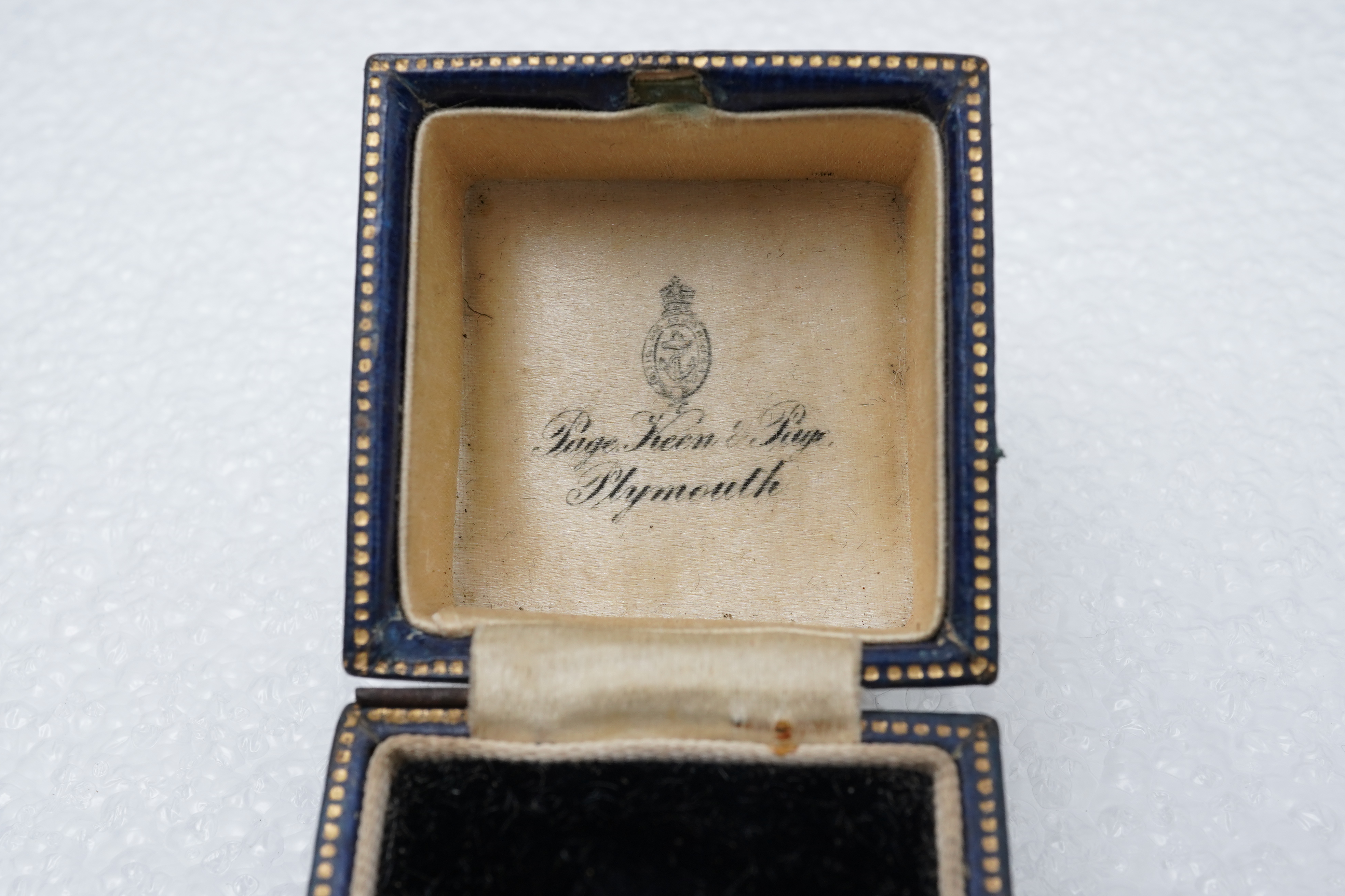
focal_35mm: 45
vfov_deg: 29.9
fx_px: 1681
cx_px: 672
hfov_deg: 43.6
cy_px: 448
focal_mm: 30
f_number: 20
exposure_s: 1/125
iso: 500
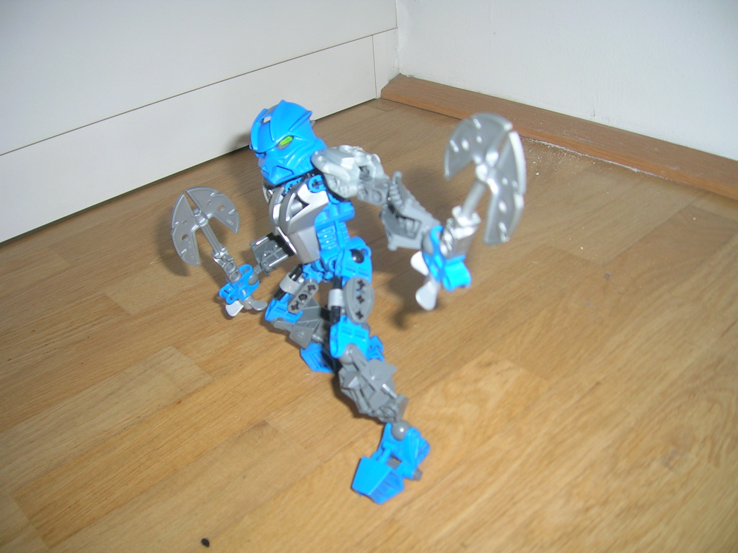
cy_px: 276
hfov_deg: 52.6
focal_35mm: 35
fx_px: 746
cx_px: 369
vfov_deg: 40.7
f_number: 2.8
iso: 50
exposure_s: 1/60.1
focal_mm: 5.4
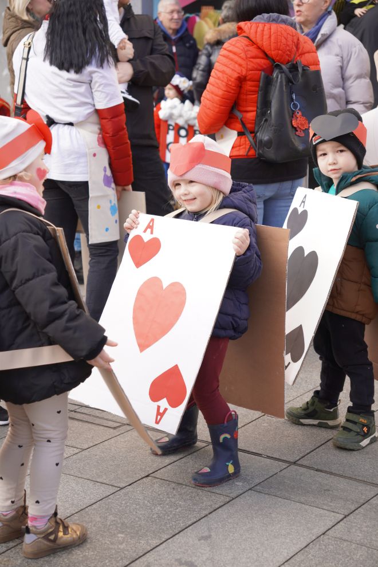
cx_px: 189
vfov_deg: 30.8
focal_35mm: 65
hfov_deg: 20.8
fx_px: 1028
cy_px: 284
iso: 200
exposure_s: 1/200
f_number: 3.5
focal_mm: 43.5
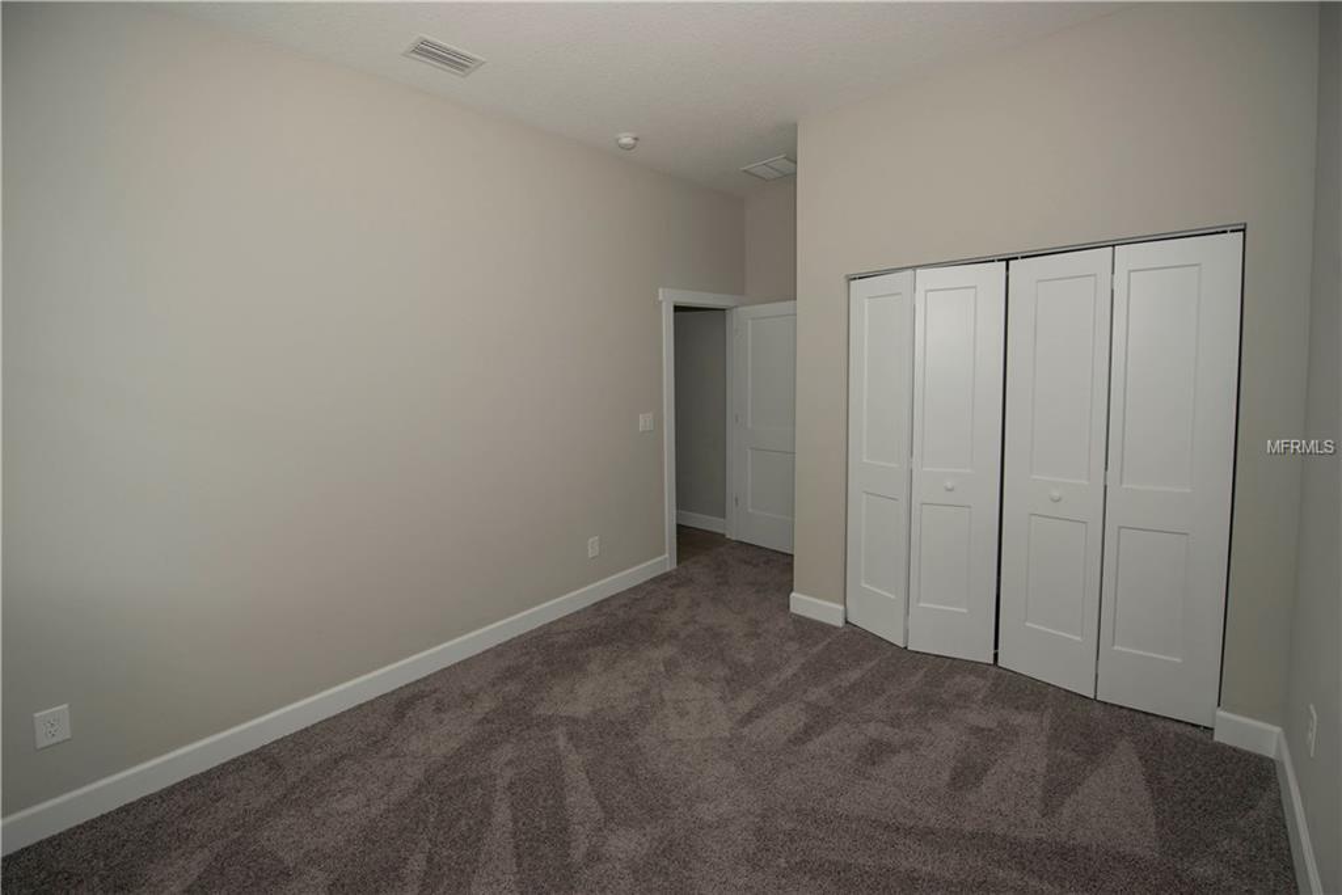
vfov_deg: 81.2
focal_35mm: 14
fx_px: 522
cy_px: 448
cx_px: 671
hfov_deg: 104.2
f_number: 4
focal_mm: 14
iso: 400
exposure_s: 1/125
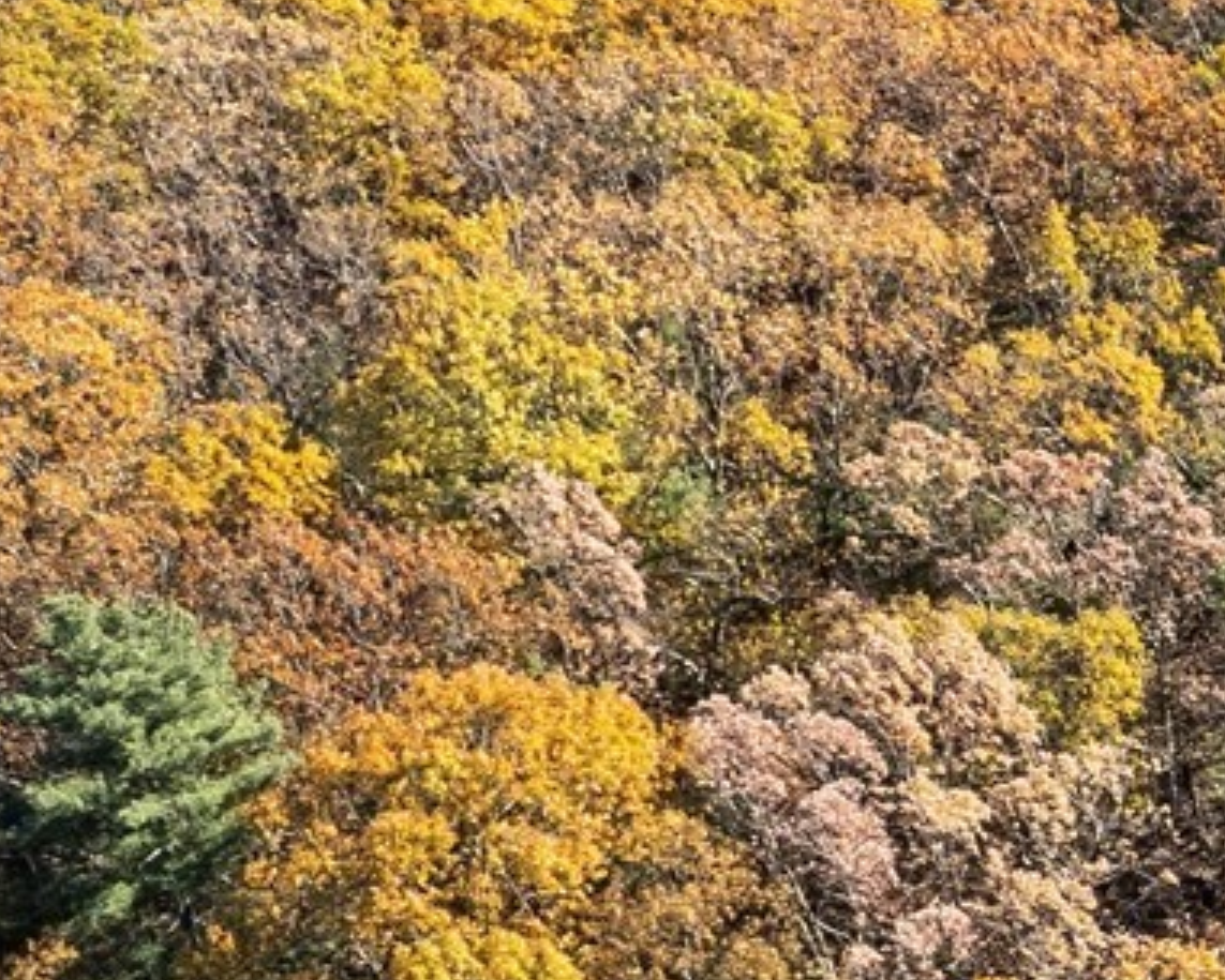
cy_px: 630
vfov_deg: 13.9
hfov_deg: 14.8
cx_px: 2280
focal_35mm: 111
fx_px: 4025
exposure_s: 1/1000
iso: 150
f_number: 2.8
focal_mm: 8.38
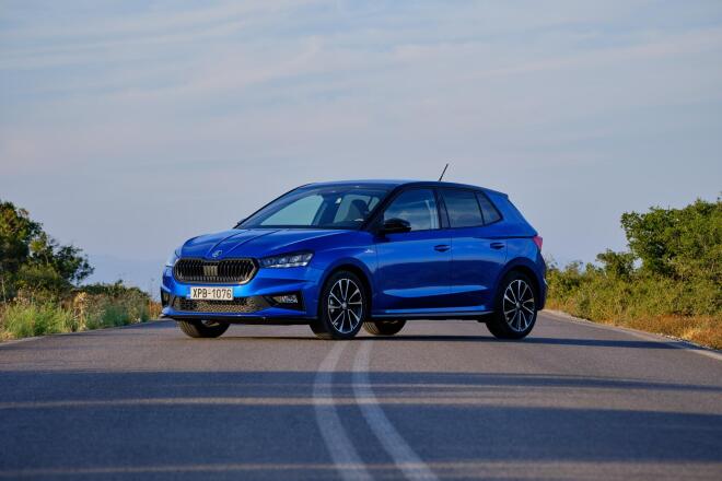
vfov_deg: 7.5
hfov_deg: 11.2
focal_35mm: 184
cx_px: 361
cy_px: 240
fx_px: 3690
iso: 160
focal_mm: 122.5
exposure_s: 1/320
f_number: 6.4
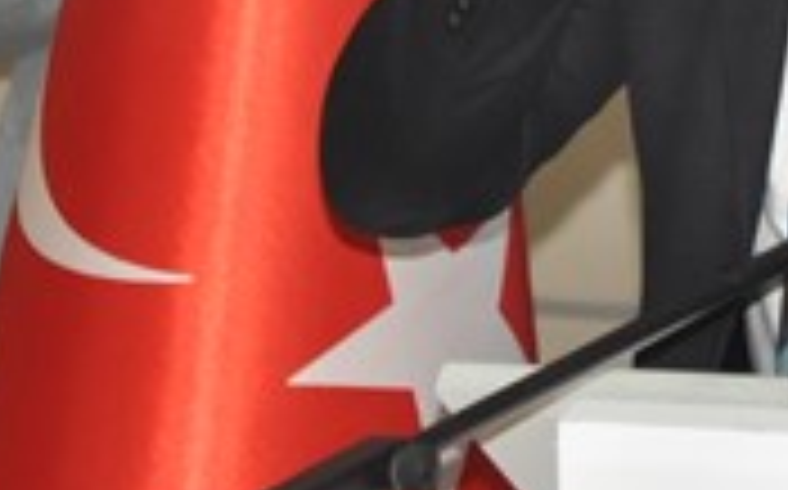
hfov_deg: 4.9
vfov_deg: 3.1
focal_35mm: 426
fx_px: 9137
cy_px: -351
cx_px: 896
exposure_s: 1/60
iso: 1400
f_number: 5.3
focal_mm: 75
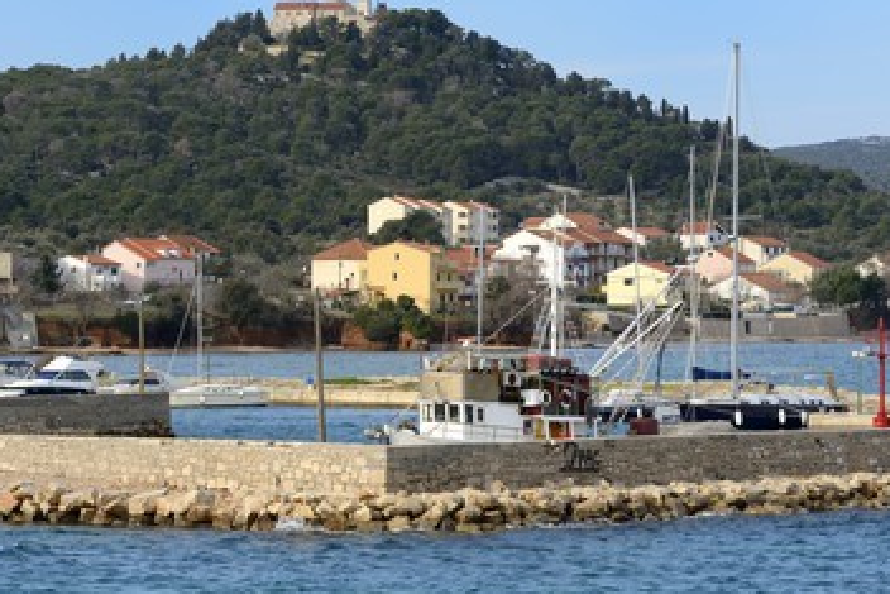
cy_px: 268
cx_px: 440
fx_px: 4427
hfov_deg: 11.5
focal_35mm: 179
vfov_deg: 7.7
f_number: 13
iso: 200
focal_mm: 150
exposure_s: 1/200
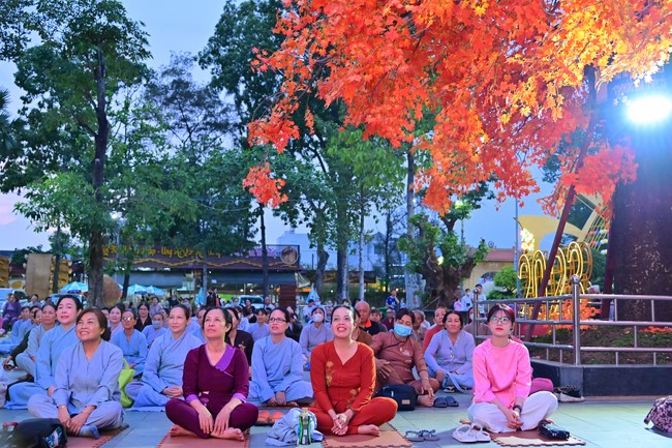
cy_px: 224
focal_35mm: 38
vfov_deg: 35.0
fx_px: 709
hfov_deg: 50.7
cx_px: 336
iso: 2000
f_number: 4.5
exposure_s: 1/125
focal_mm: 38
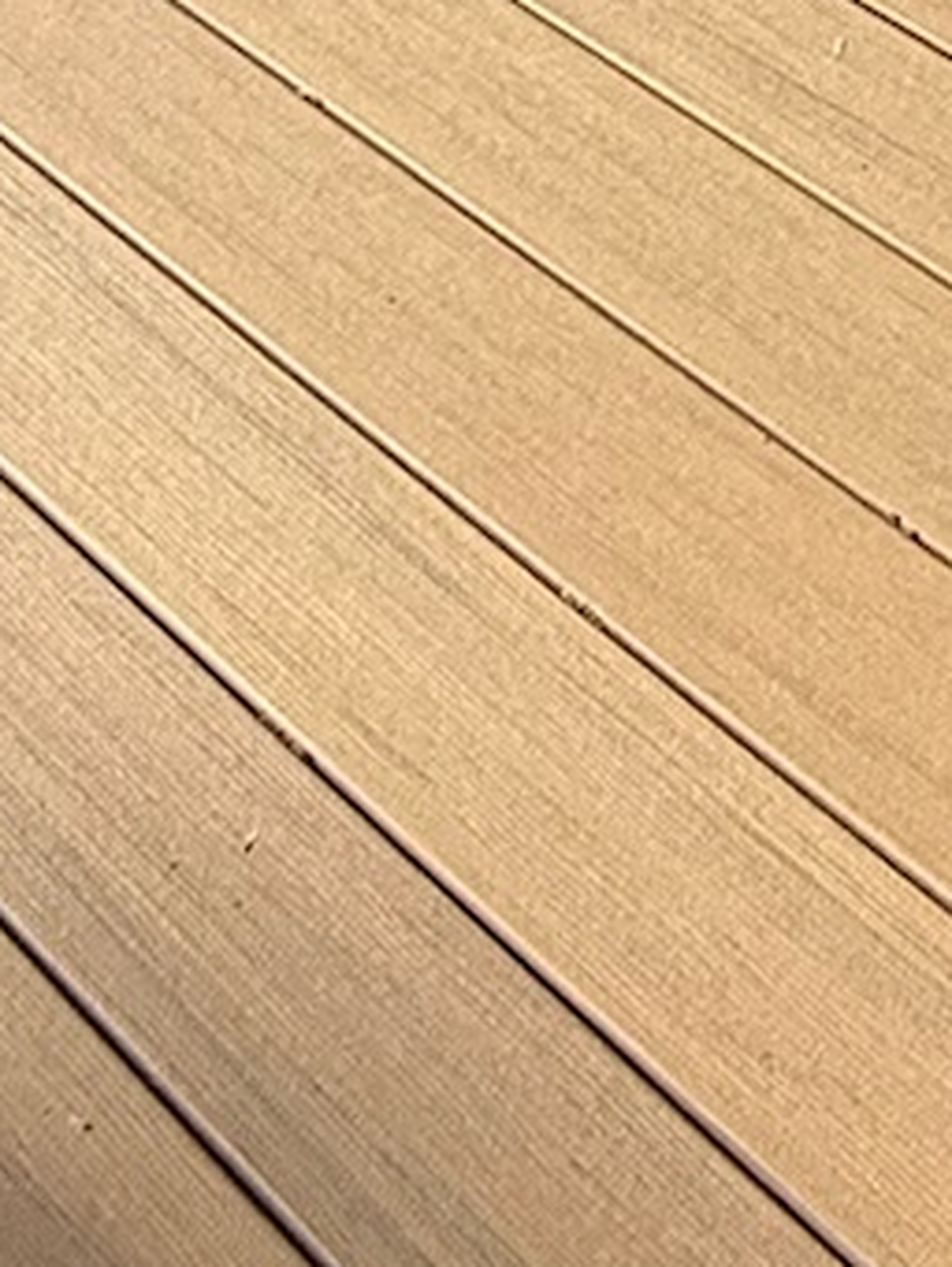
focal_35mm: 84
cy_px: -1620
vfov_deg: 15.4
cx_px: 1621
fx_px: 3078
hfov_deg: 15.5
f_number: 2.2
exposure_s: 1/1656
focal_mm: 2.22
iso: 50
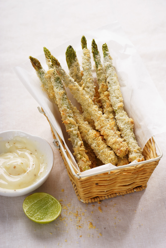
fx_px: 622
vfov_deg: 22.6
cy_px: 124
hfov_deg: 15.2
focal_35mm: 90
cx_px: 83
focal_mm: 90
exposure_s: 1/125
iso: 200
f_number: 8
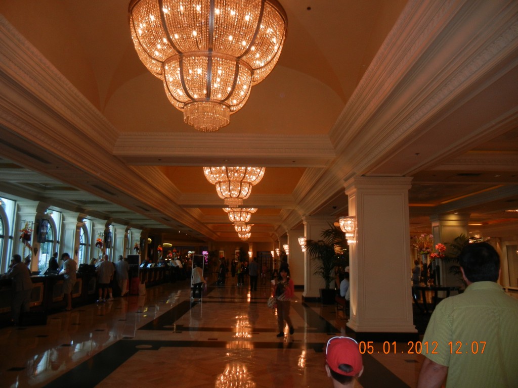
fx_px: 449
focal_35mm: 30
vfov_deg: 46.8
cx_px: 259
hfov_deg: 60.0
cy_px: 194
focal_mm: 5.4
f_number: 3.5
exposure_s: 1/30
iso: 200
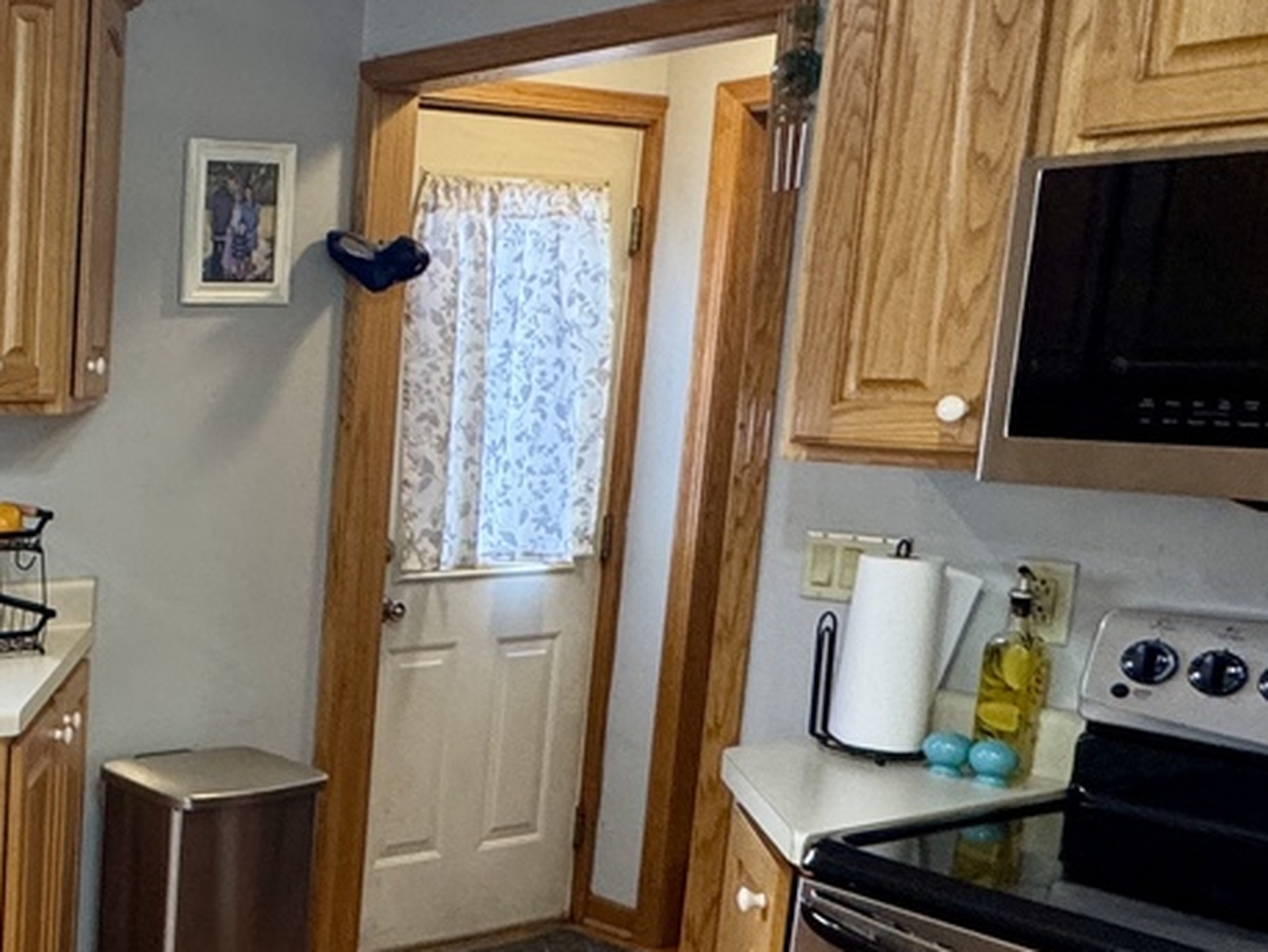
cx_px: -269
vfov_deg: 32.7
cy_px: 609
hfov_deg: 34.2
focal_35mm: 44
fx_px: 1613
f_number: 2.2
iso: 250
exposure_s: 1/120
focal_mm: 2.22
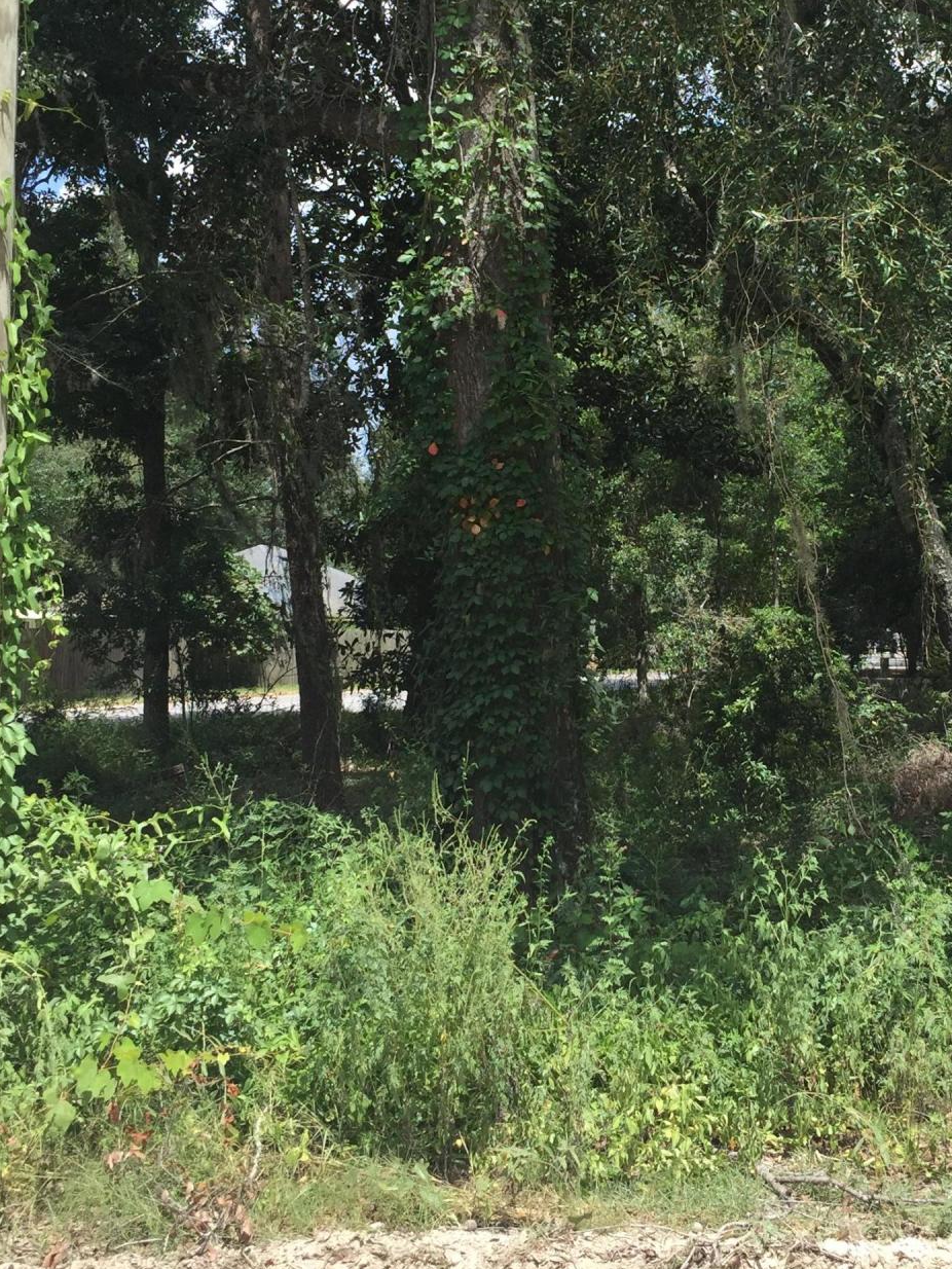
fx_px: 1723
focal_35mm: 47
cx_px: 654
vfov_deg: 40.1
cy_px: 467
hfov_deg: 30.6
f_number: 2.2
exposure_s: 1/898
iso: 32
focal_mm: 4.15
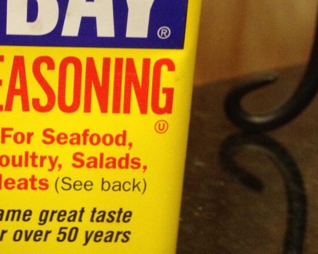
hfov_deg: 28.4
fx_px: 602
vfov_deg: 23.6
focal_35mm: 64
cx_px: 26
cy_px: 72
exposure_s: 1/20
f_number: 2.4
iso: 400
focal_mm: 4.28
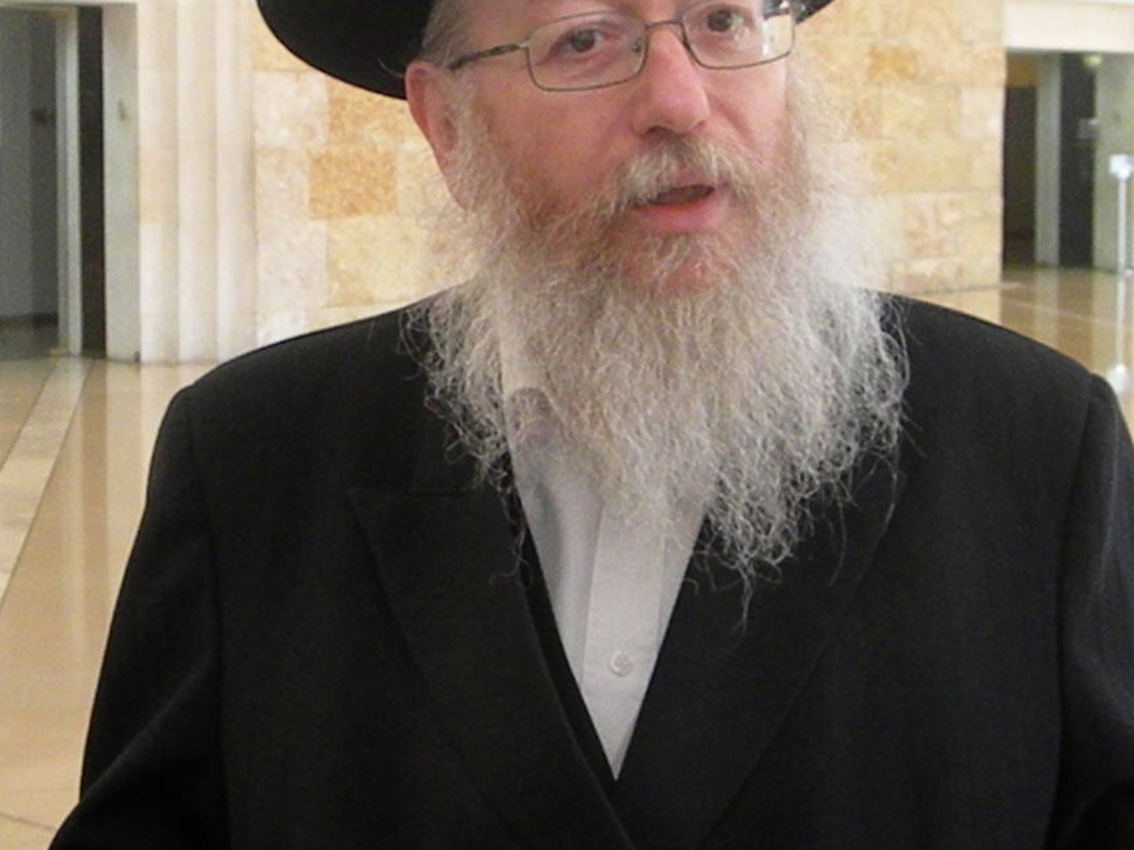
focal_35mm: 66
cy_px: 270
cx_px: 499
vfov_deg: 22.1
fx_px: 2162
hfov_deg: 29.4
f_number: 3.8
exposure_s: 1/70.7
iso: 1116
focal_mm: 7.3
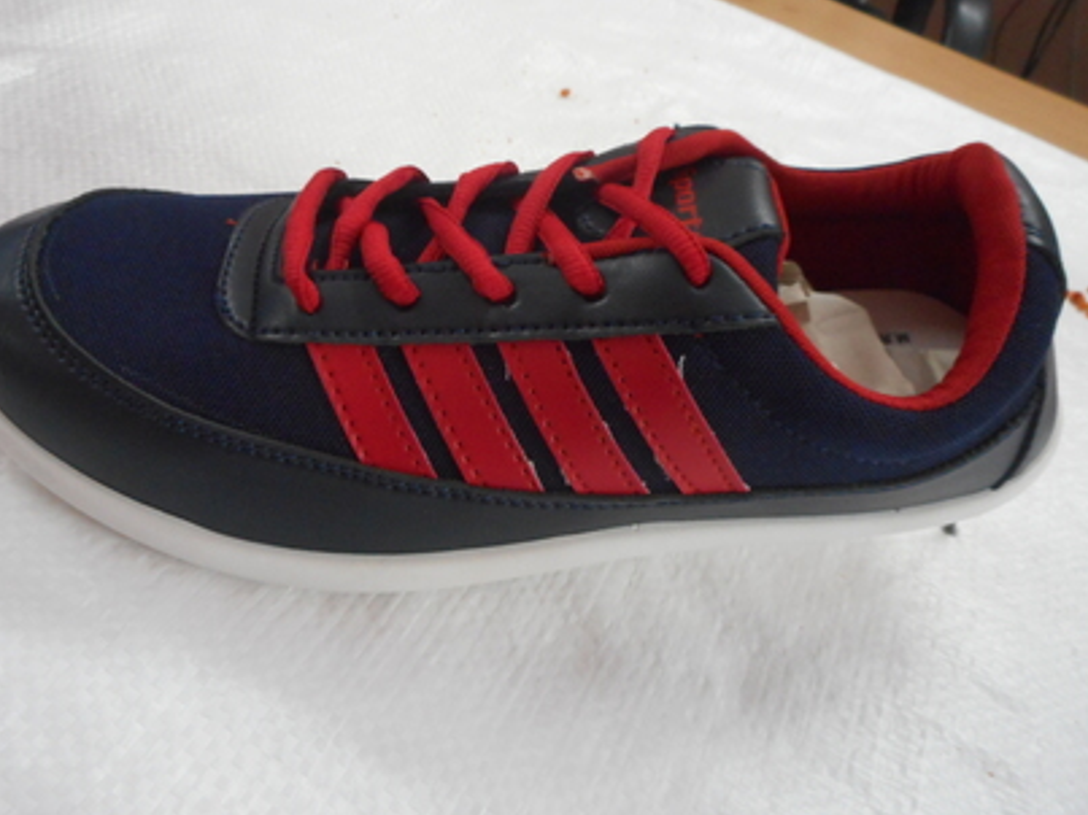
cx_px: 518
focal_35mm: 31
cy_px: 331
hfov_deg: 58.3
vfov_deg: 45.2
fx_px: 974
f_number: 3.7
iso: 400
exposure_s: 1/10
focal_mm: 4.5
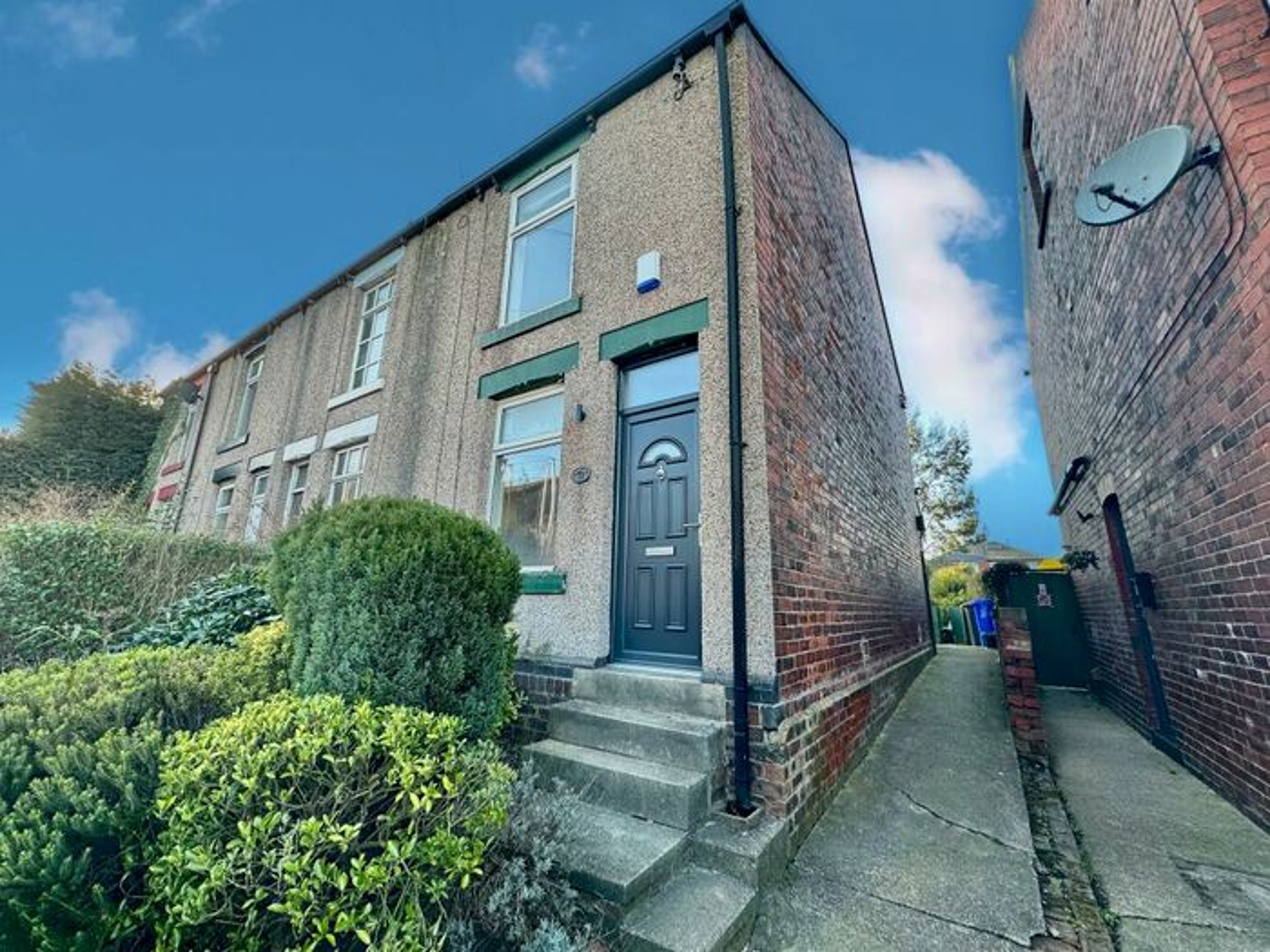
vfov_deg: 85.7
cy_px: 476
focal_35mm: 14
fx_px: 514
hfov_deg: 102.1
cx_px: 635
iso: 40
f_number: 2.2
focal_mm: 2.22
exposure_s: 1/141
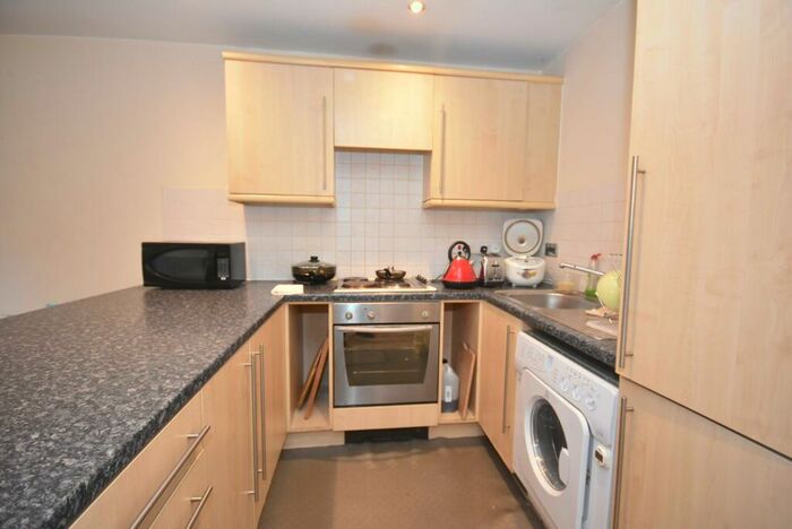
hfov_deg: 100.3
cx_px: 396
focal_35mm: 15
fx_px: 330
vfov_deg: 77.4
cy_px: 264
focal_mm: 10
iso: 1100
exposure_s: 1/60
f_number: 4
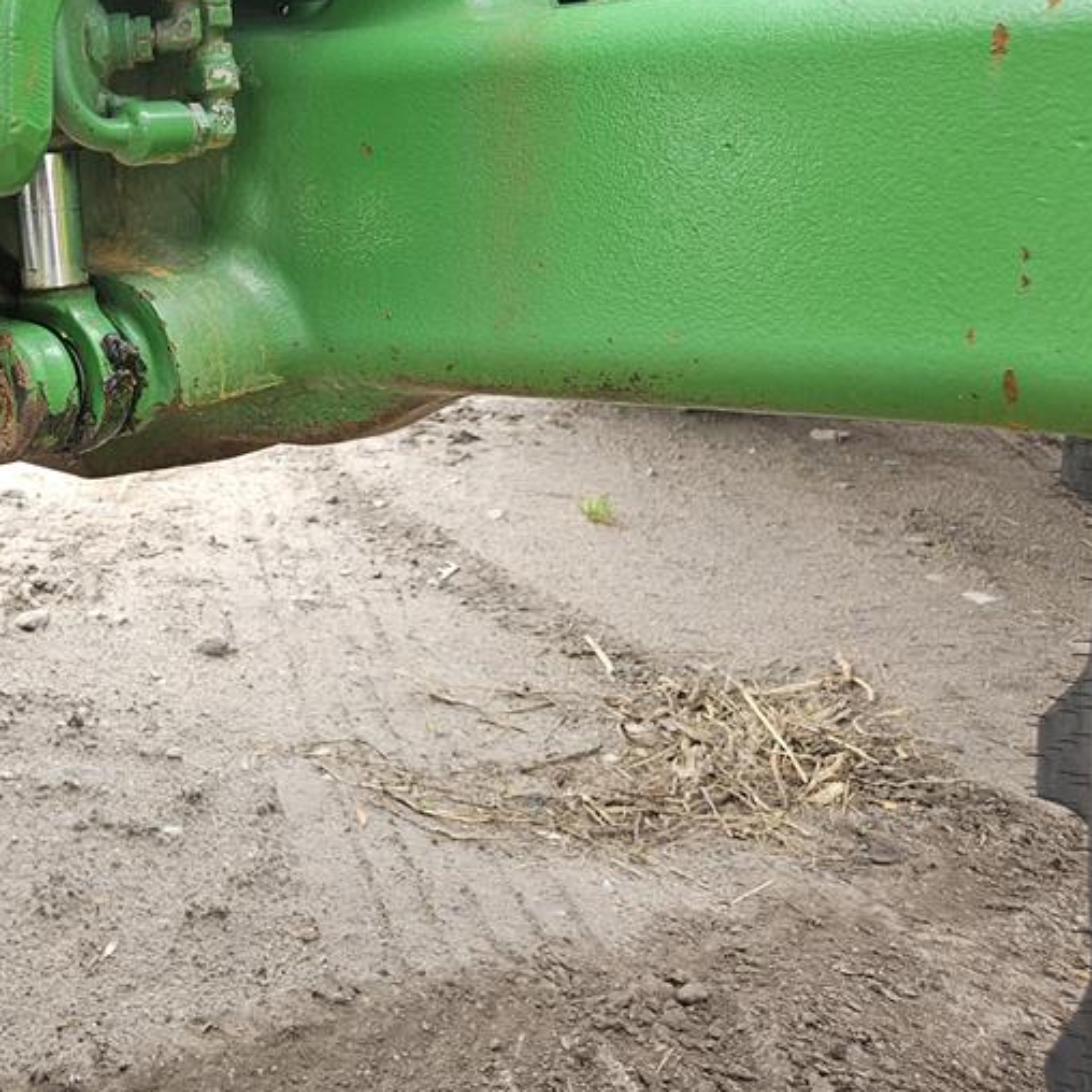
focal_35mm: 41
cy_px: 387
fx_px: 1463
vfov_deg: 40.5
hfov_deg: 37.4
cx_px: 47
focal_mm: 5.4
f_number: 1.8
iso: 32
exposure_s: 1/100
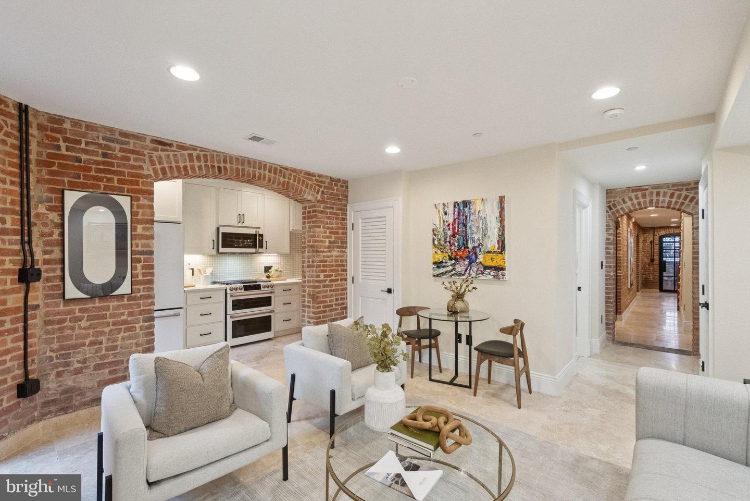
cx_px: 375
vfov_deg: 73.8
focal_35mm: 16
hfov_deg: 96.7
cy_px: 250
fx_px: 333
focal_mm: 16
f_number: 8
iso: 8000
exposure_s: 1/160
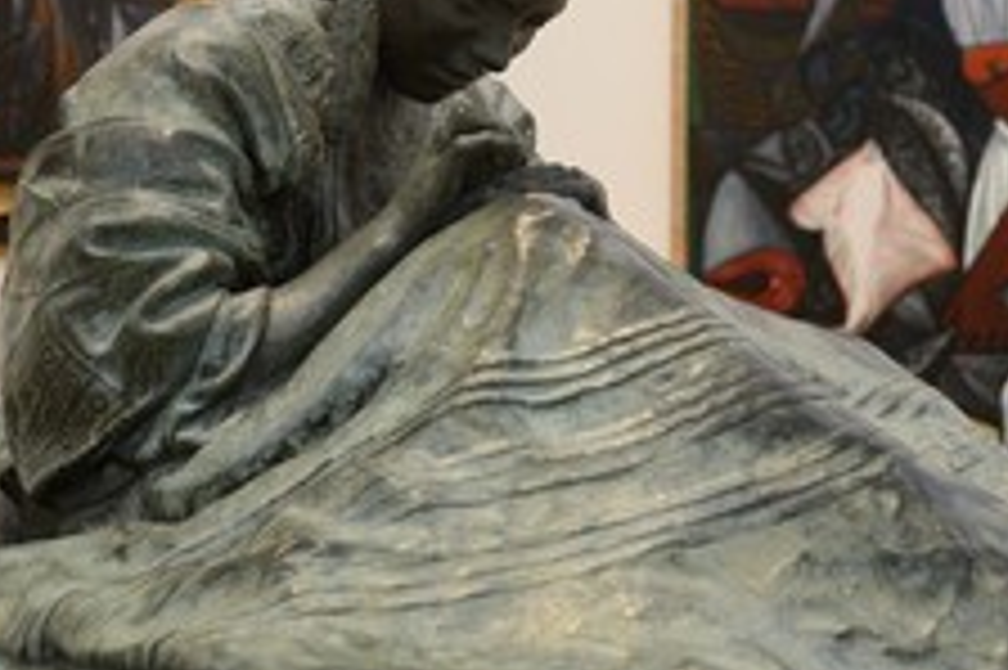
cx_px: 590
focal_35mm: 90
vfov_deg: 15.1
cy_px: 220
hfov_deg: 22.6
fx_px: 2518
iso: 1600
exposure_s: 1/60
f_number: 4.5
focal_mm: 48
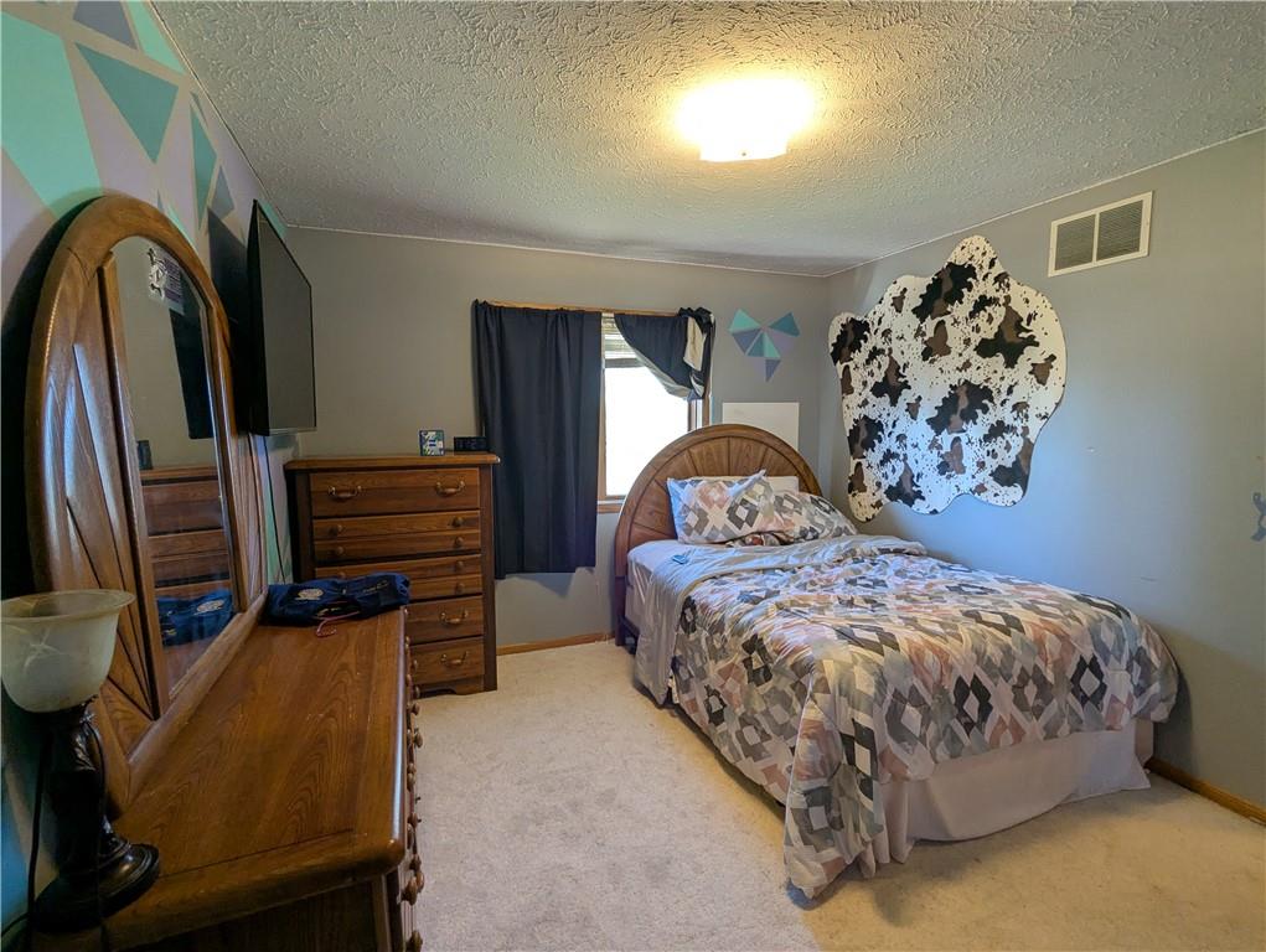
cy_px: 476
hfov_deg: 94.4
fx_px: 586
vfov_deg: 78.2
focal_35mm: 16
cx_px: 633
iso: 73
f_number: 2.2
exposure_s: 1/40
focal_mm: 2.35
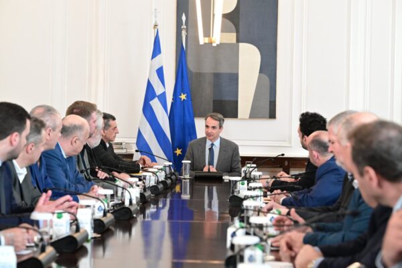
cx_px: 201
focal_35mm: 81
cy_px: 134
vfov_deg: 16.9
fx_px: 904
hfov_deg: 25.1
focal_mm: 81
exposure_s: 1/400
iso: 5000
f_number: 4.5
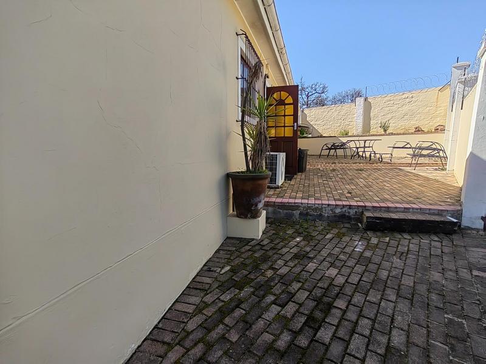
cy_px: 182
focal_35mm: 18
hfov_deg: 87.8
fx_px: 253
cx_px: 243
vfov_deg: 71.6
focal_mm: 1.68
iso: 50
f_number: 2.2
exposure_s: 1/954
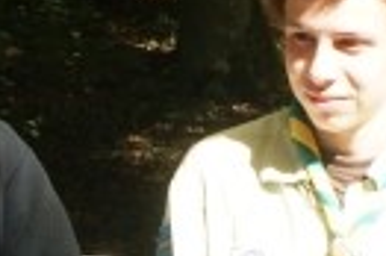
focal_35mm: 235
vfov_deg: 5.8
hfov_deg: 8.8
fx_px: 2517
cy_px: 328
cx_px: 253
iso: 100
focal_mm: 20
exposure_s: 1/80
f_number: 9
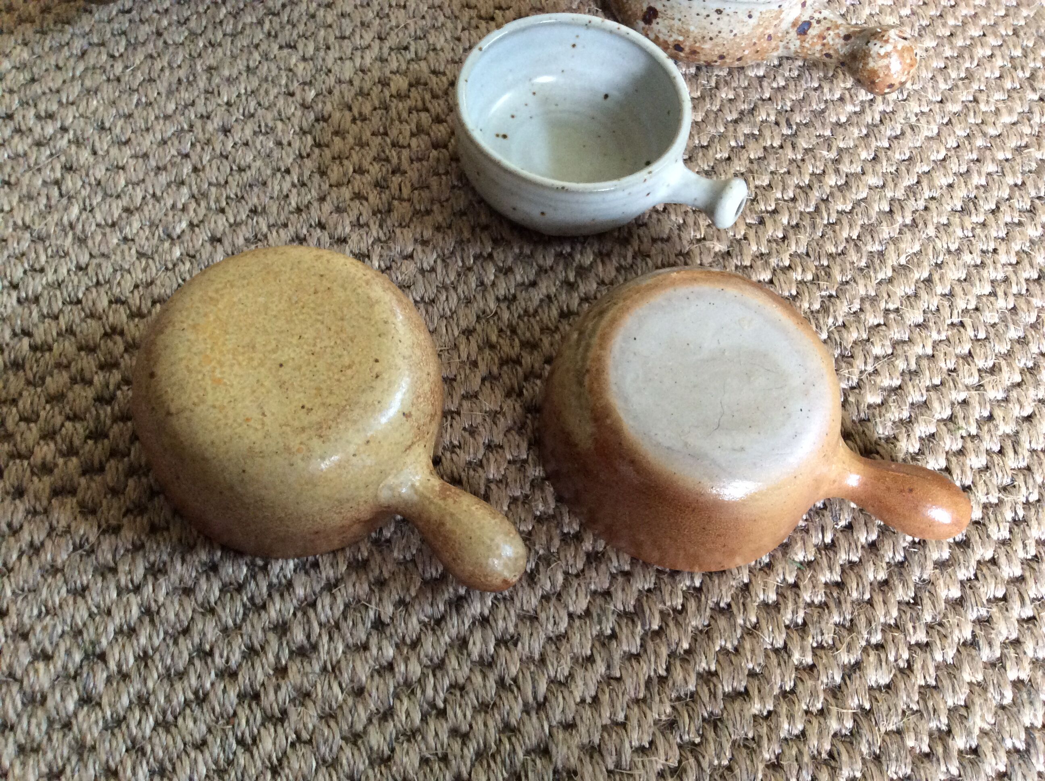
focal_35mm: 32
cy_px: 390
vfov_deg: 44.1
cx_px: 522
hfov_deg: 56.9
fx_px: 965
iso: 200
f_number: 2.4
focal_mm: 3.3
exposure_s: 1/25
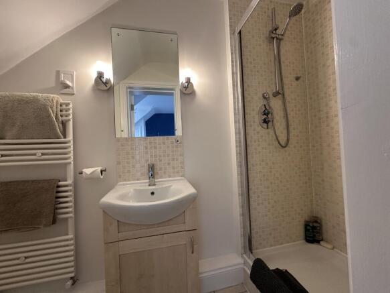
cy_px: 146
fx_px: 158
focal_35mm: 14
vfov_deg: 85.7
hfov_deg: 102.1
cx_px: 195
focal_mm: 2.22
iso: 160
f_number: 2.2
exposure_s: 1/50
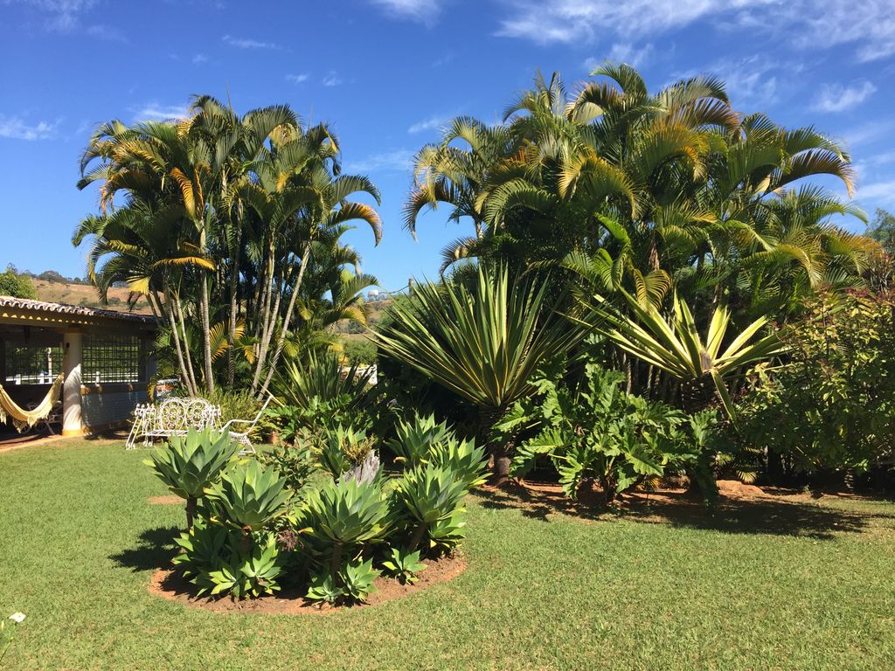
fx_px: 750
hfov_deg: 61.7
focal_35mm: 29
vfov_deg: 48.2
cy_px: 336
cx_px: 448
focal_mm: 4.15
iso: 32
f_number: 2.2
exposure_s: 1/1068
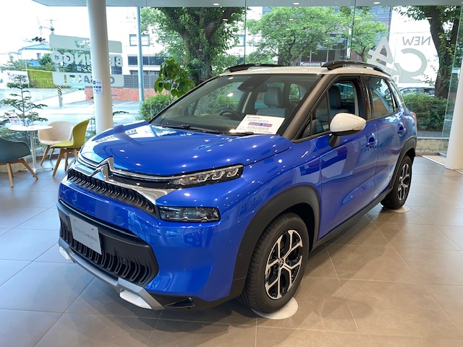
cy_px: 174
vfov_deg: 53.1
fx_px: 348
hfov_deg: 67.3
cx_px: 232
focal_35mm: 26
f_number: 1.8
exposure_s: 1/81
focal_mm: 4.25
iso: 125
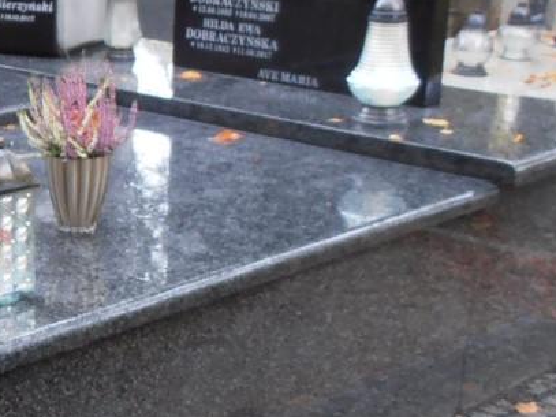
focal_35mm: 85
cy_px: 275
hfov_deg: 21.6
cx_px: -82
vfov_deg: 17.3
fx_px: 1365
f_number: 3
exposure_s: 1/30
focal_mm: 4.2
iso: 80
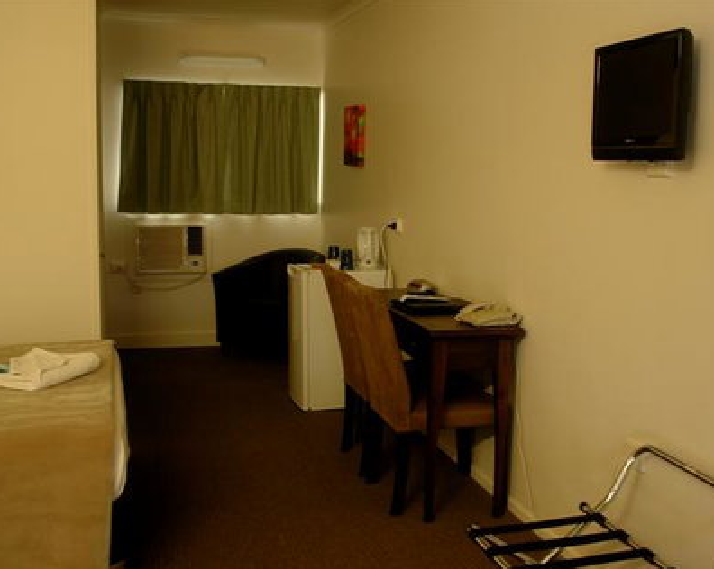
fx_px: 866
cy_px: 284
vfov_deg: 36.4
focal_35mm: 41
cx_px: 393
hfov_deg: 44.8
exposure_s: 1/15
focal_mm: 24
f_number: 2.8
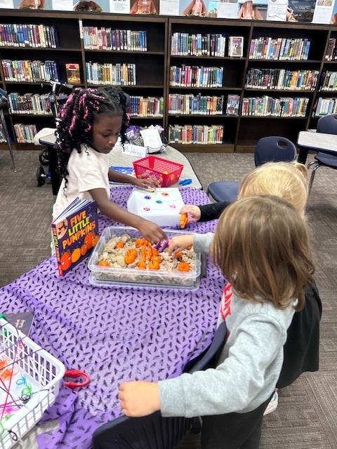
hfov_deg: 53.1
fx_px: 337
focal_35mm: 26
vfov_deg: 67.3
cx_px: 168
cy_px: 224
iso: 100
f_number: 1.5
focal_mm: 5.7
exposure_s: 1/43
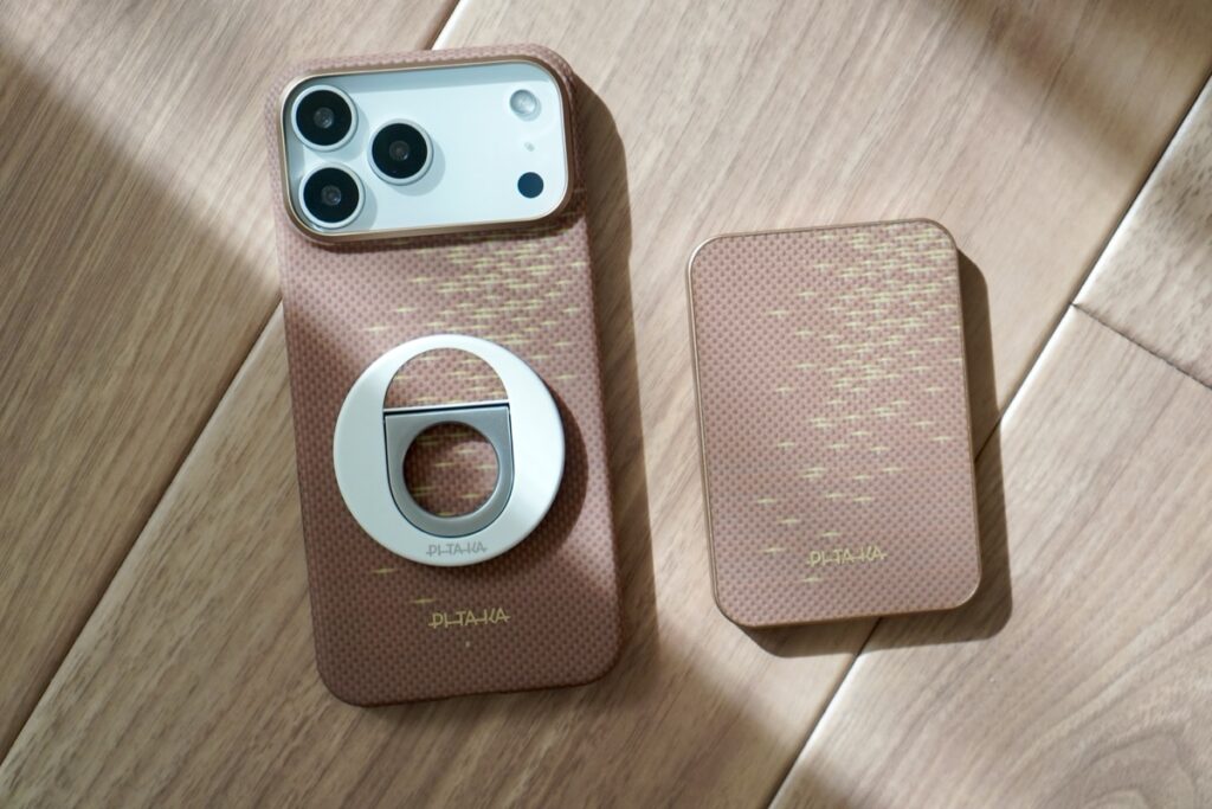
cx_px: 606
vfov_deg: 25.8
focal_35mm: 52
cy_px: 404
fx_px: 1768
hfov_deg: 37.8
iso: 500
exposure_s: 1/60
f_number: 5
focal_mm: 35
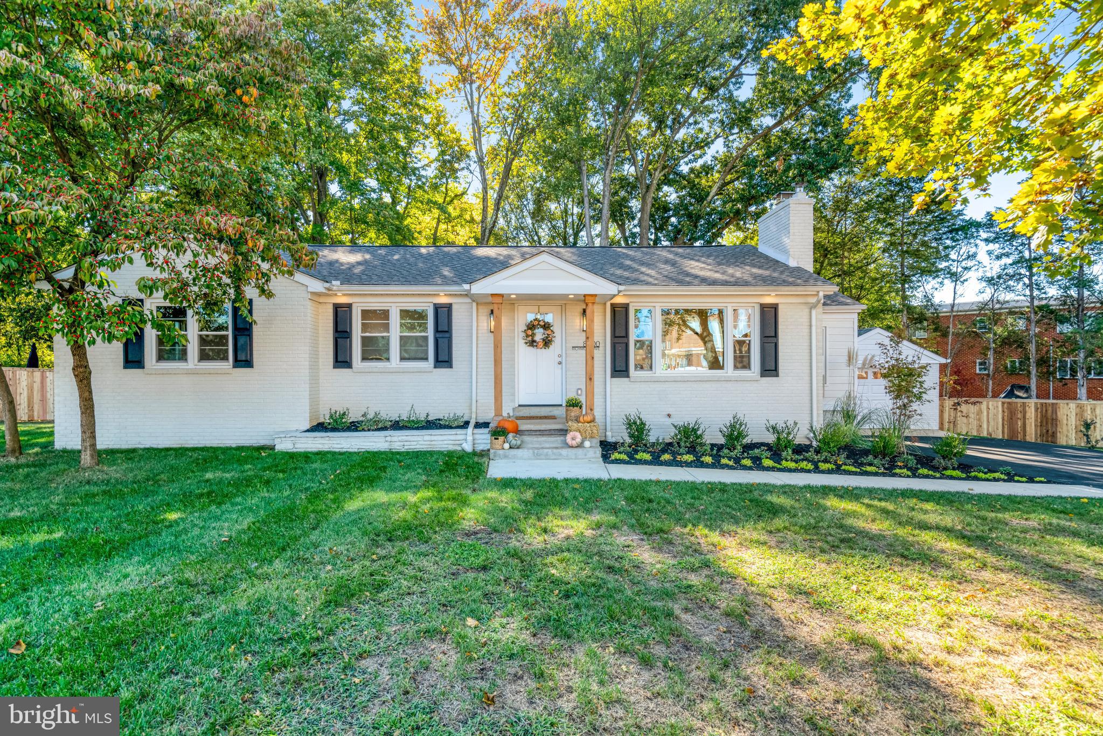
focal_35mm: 18
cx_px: 552
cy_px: 368
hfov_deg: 90.0
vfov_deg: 67.4
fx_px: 552
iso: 800
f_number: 8
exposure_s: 1/320
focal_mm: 18
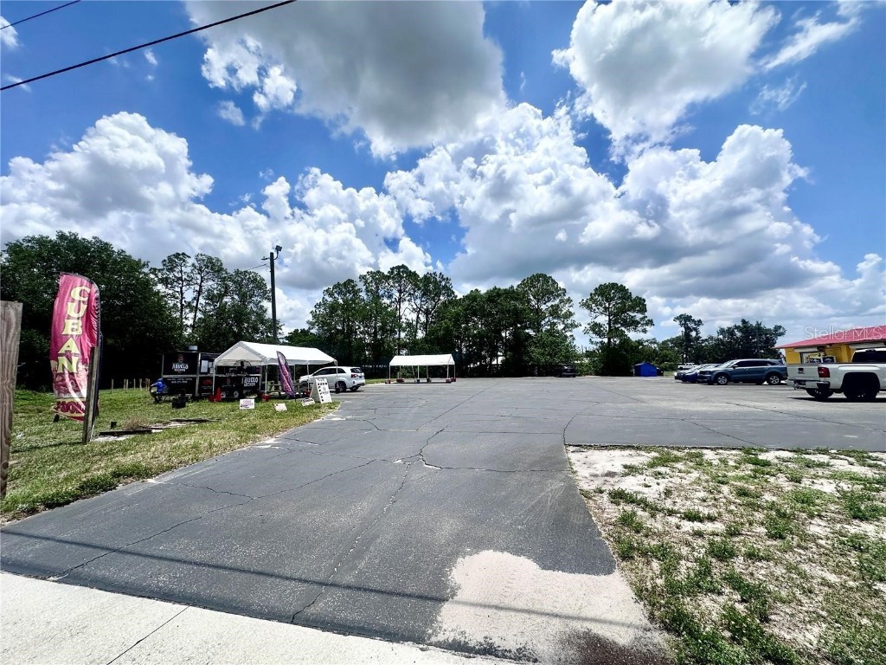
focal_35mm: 14
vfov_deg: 85.7
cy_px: 332
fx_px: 358
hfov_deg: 102.1
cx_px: 443
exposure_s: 1/4000
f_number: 2.2
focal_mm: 2.22
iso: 50
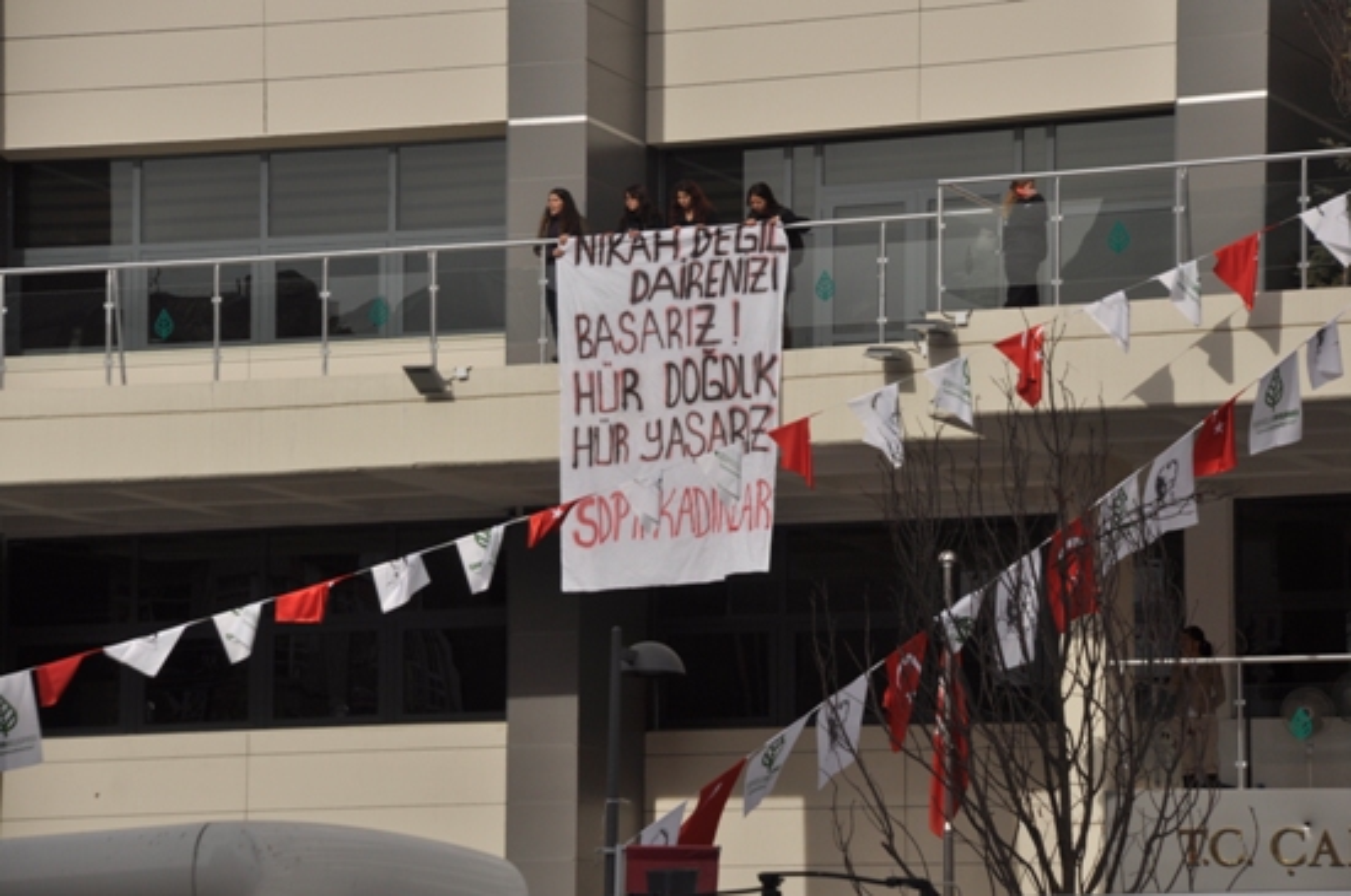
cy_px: 448
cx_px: 676
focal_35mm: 142
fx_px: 5340
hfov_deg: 14.4
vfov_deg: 9.6
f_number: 9.5
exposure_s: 1/1500
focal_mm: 95
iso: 200
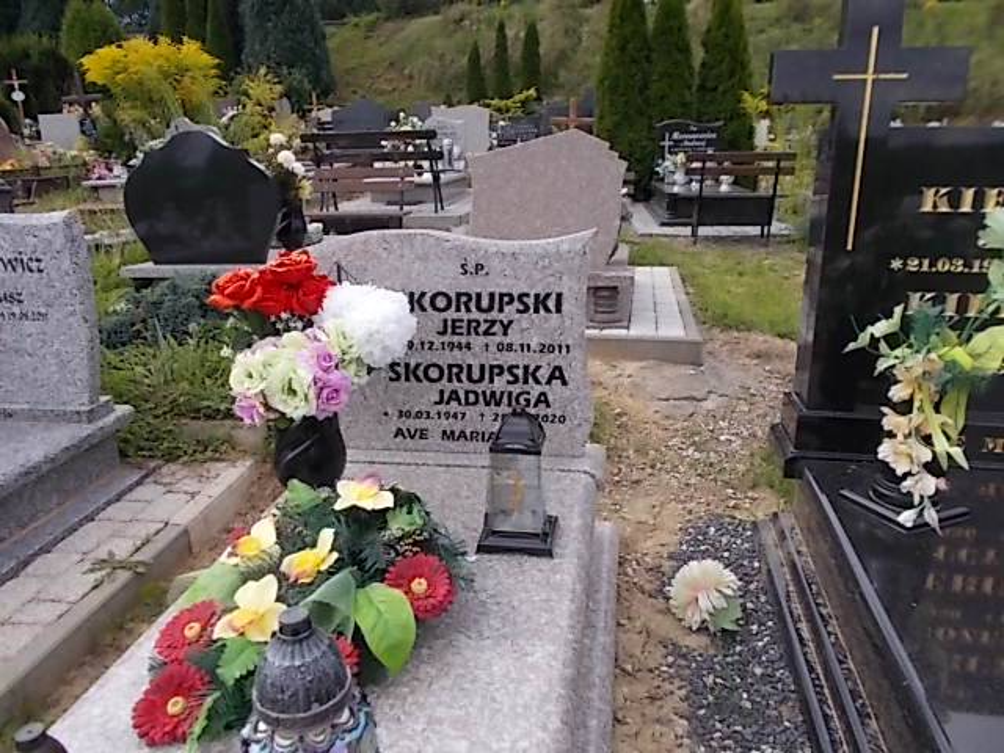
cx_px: 502
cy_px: 376
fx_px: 754
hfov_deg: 67.3
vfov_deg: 53.1
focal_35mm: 26
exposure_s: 1/80
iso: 80
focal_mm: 4.6
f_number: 8
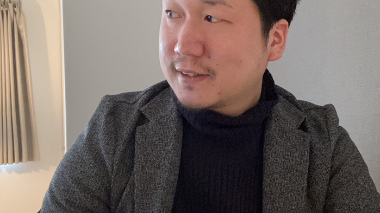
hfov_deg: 47.1
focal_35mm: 43
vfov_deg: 27.6
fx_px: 433
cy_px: 127
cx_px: 227
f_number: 2.2
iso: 640
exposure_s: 1/25
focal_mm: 2.71
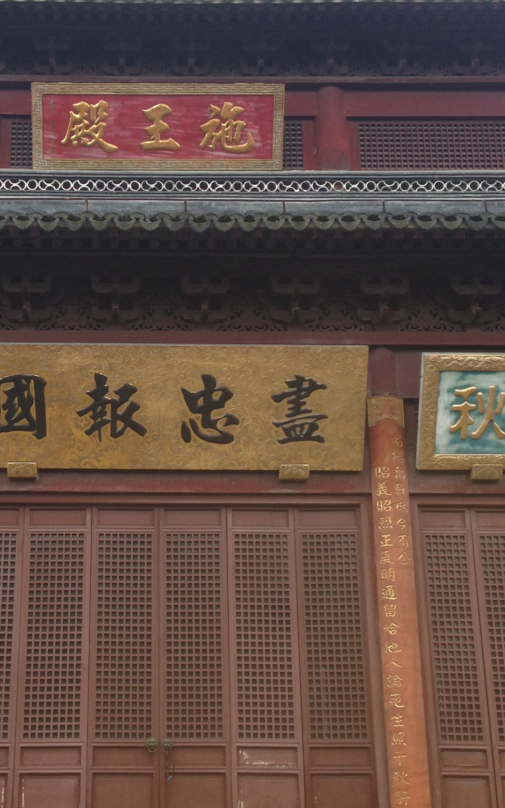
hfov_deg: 22.6
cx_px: 158
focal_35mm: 57
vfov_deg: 35.7
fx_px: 1255
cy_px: 384
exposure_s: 1/169
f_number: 2.4
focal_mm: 4.13
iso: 50
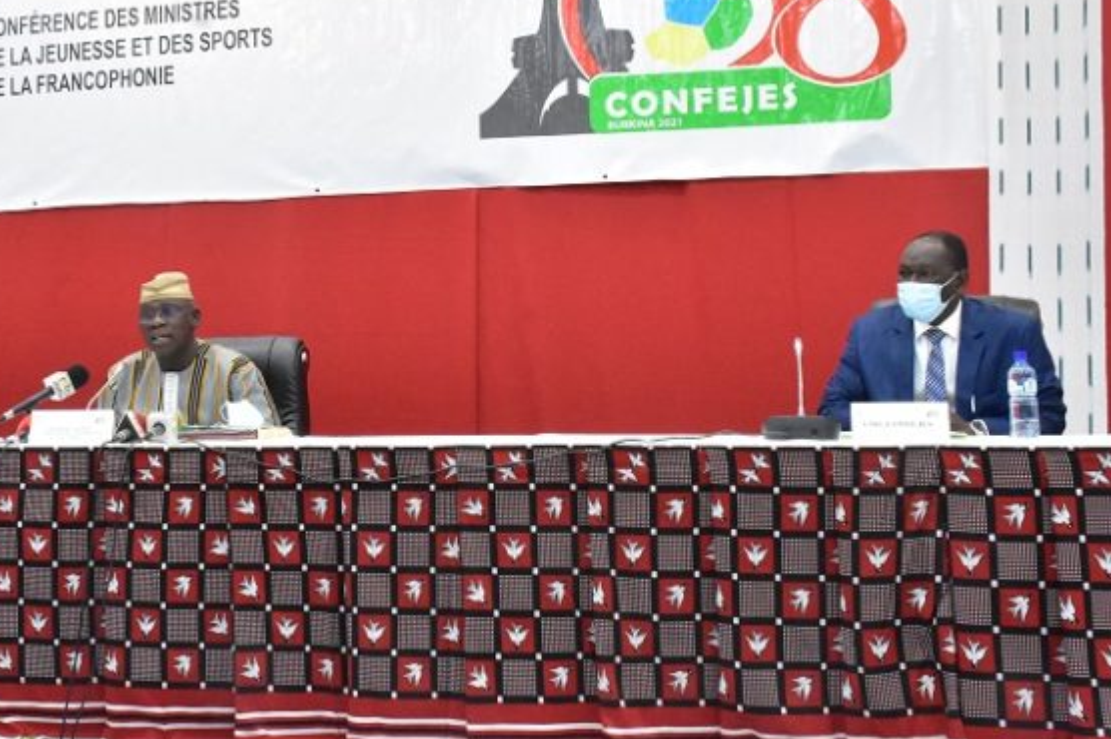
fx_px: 1471
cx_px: 354
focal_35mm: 48
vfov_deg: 28.1
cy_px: 260
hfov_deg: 40.8
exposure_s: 1/125
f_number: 11
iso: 9000
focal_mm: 23
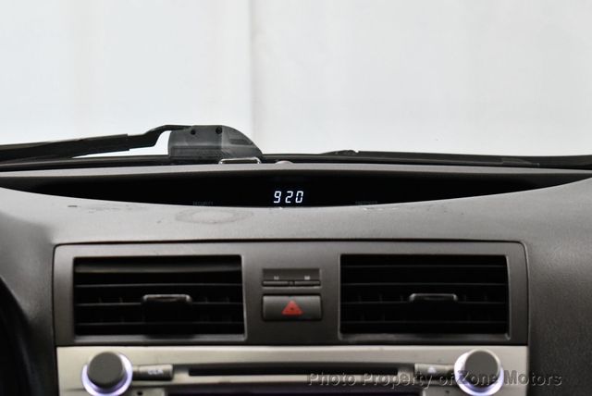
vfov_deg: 12.5
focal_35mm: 110
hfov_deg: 18.6
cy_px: 198
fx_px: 1810
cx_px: 296
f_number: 5.6
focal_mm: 55
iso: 3200
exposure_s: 1/125
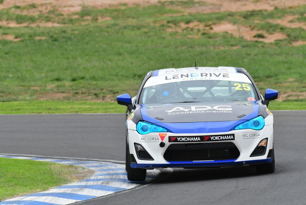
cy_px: 102
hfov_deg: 2.7
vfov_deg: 1.8
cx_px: 153
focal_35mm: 750
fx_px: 6377
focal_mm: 500
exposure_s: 1/640
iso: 1600
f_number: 10
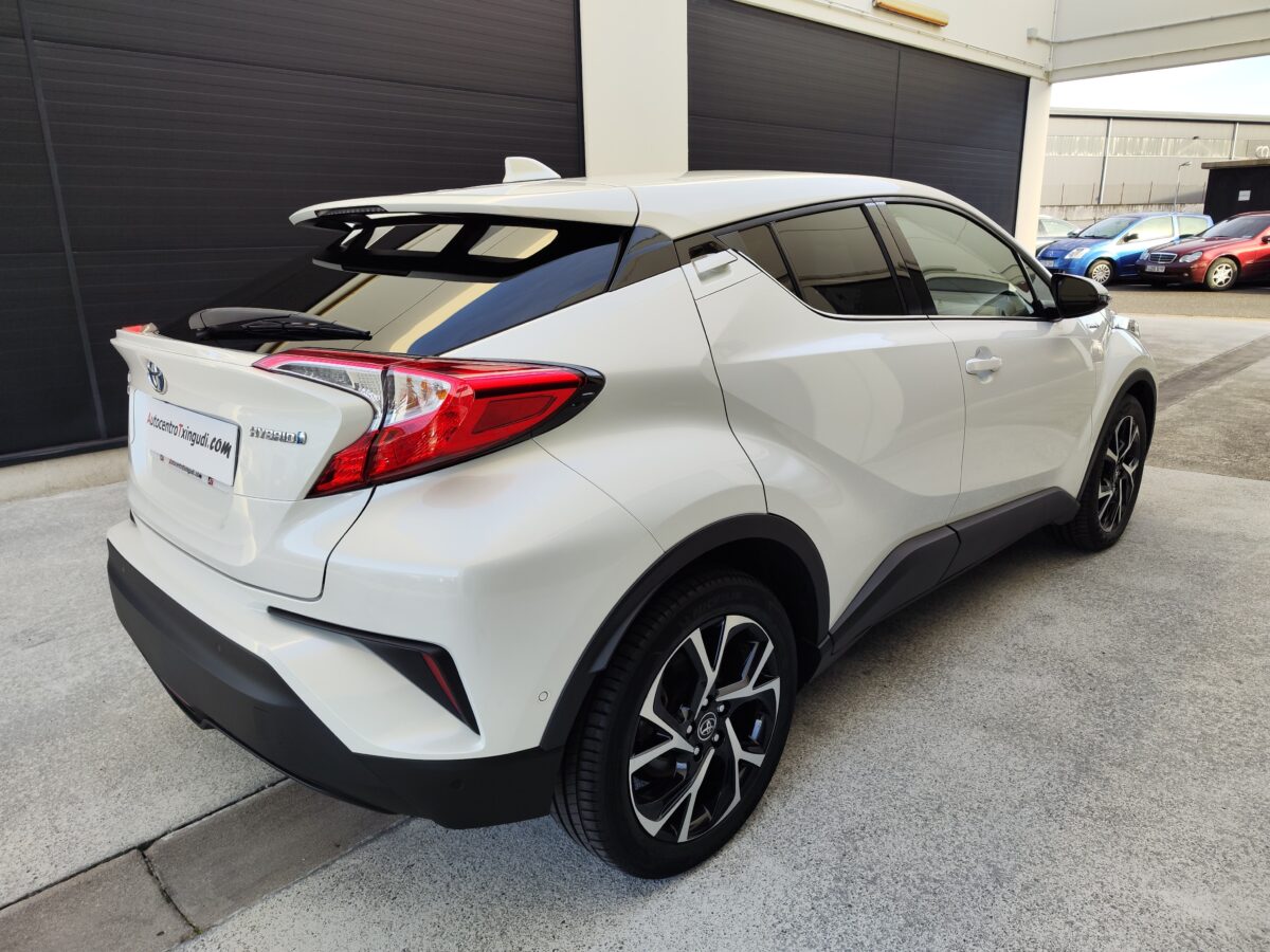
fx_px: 844
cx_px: 635
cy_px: 476
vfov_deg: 58.9
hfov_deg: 73.9
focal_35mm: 23
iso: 50
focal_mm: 7.01
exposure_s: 1/150
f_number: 1.69
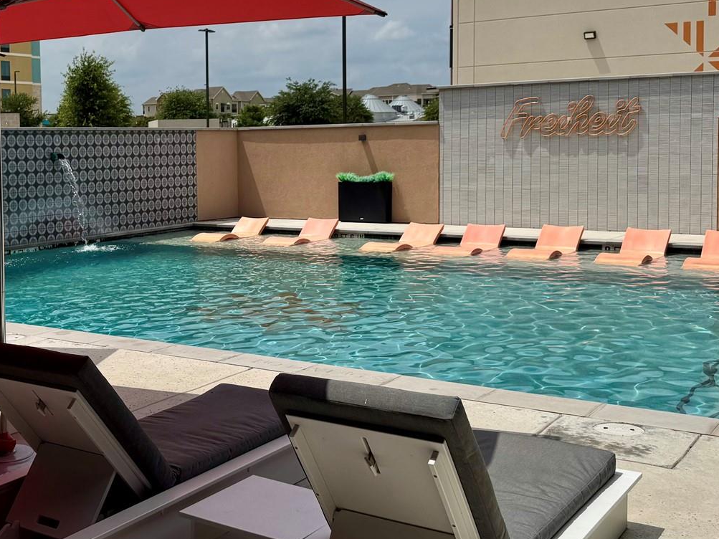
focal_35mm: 49
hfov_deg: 37.8
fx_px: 1018
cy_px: 199
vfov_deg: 29.5
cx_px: 163
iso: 80
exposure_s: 1/12346
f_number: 1.78
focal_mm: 6.76
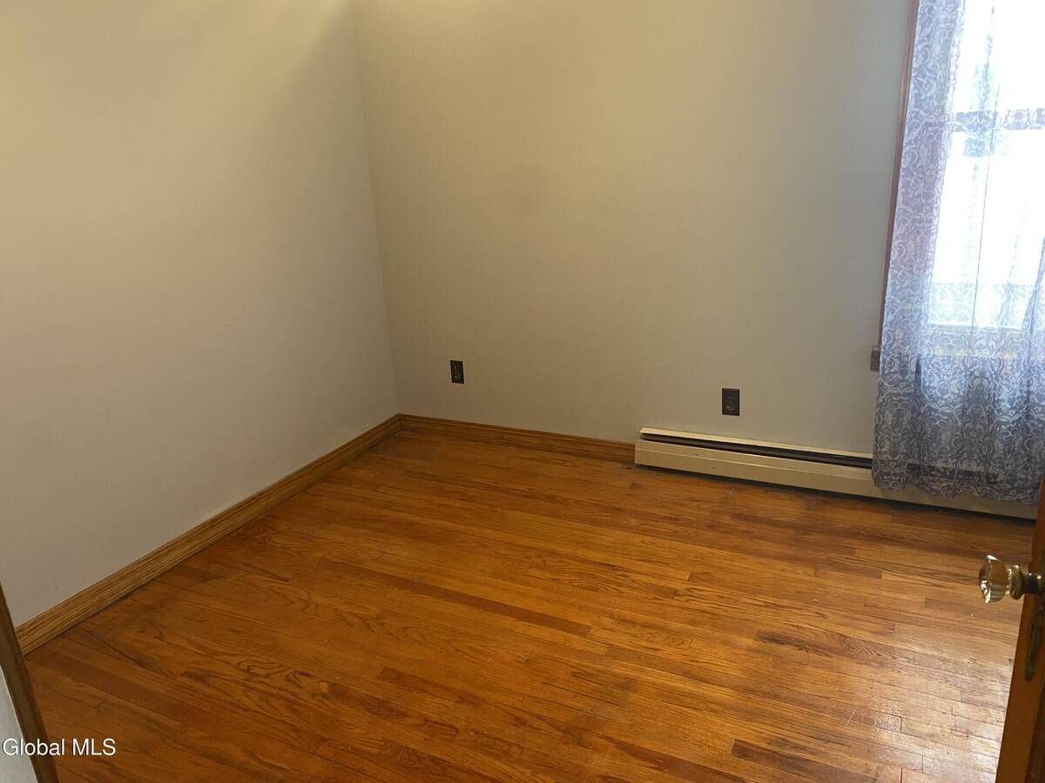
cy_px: 392
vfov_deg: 53.1
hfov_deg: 67.3
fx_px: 785
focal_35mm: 26
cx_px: 522
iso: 200
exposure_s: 1/60
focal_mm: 4.25
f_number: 1.8
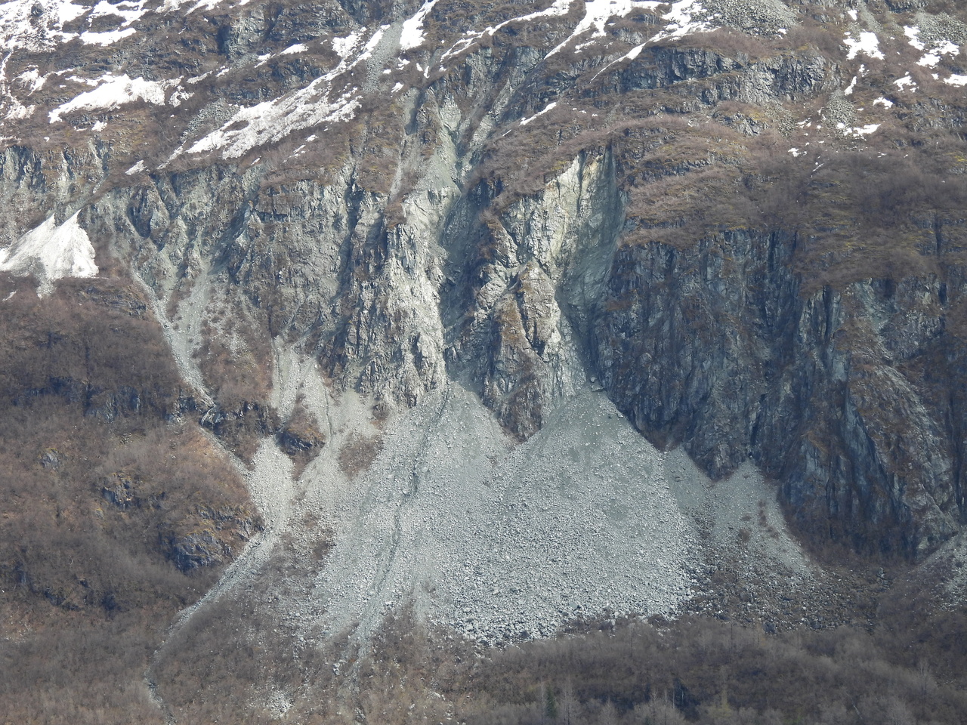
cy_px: 362
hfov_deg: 10.7
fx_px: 5168
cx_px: 484
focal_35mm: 185
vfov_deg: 8.0
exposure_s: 1/500
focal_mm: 33
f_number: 4.5
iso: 100
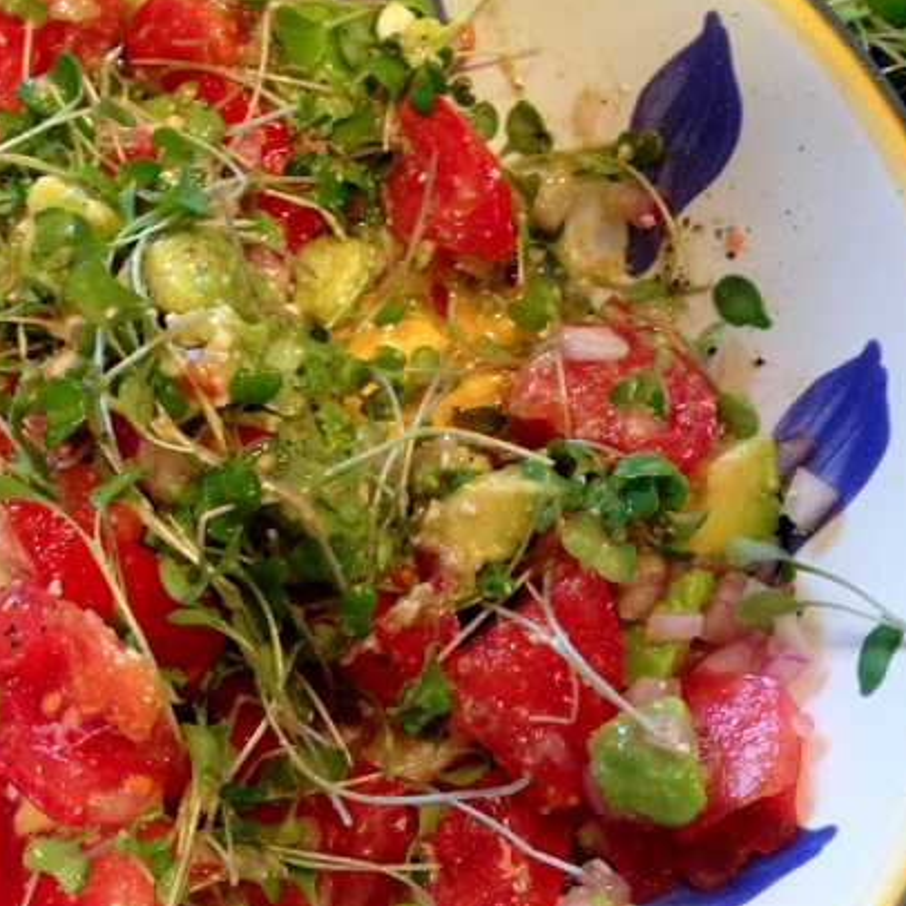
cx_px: 225
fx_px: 1362
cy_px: 475
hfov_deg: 35.9
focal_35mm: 46
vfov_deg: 36.8
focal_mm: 4.12
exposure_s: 1/20
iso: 160
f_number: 2.4
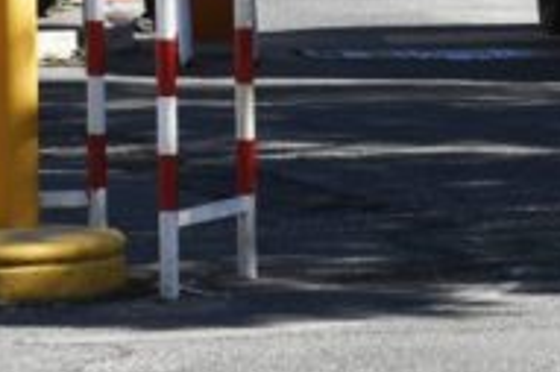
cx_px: 566
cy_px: -284
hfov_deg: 6.1
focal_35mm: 339
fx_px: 5269
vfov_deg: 4.0
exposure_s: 1/320
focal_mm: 62
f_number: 9
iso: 100
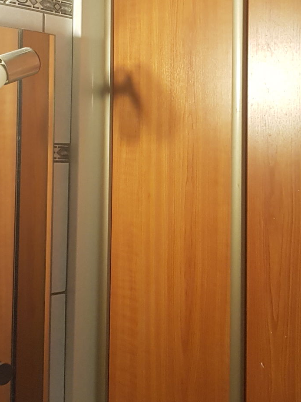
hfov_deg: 24.3
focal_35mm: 60
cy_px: 114
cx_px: 197
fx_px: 696
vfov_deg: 31.8
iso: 200
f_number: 1.7
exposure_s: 1/25
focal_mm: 4.2
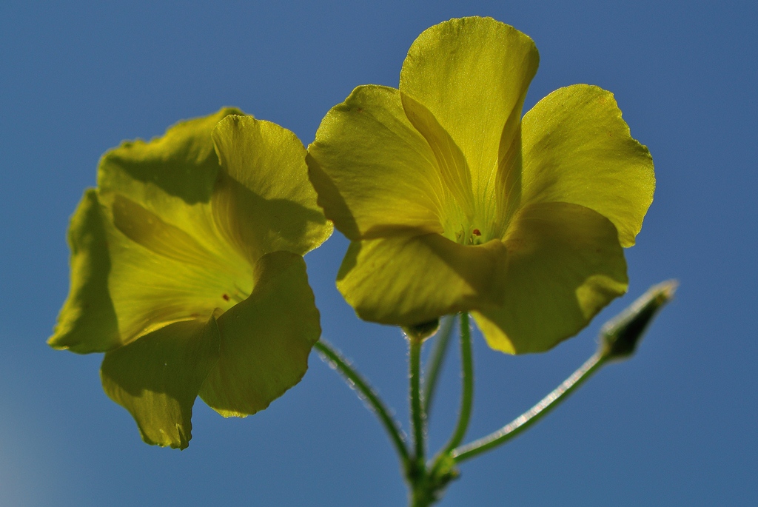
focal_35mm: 229
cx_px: 379
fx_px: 4826
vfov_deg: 6.0
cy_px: 254
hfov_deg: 9.0
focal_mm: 85
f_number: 5
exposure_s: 1/1600
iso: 100
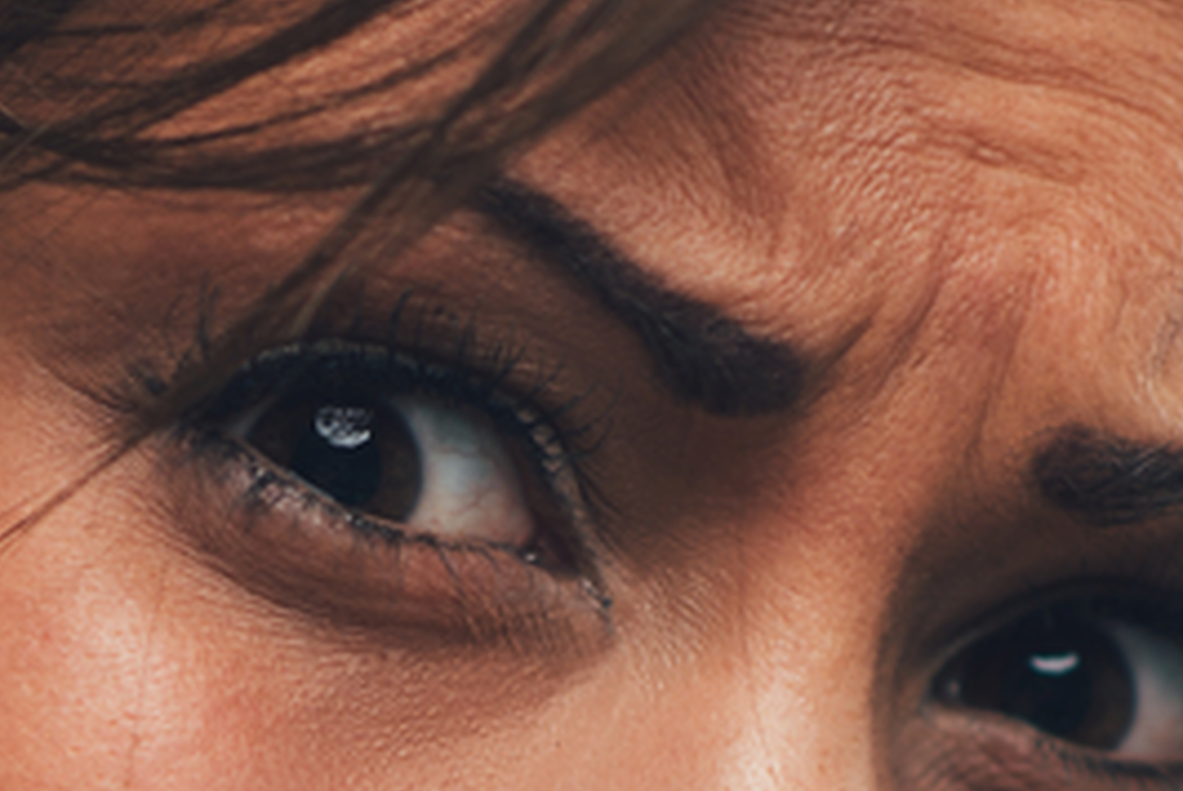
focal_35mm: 319
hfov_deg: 6.4
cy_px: 1115
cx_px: 107
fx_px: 10494
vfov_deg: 4.3
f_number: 2.8
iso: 100
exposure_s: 1/125
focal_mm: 85
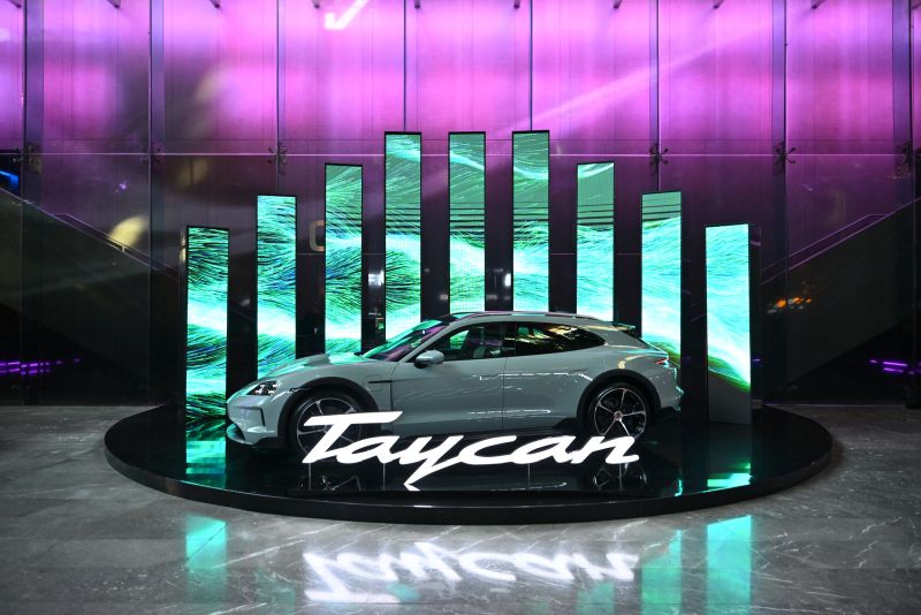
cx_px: 460
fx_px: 614
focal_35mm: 24
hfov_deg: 73.7
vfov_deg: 53.2
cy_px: 308
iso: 2000
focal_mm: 24
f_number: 2.8
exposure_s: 1/160
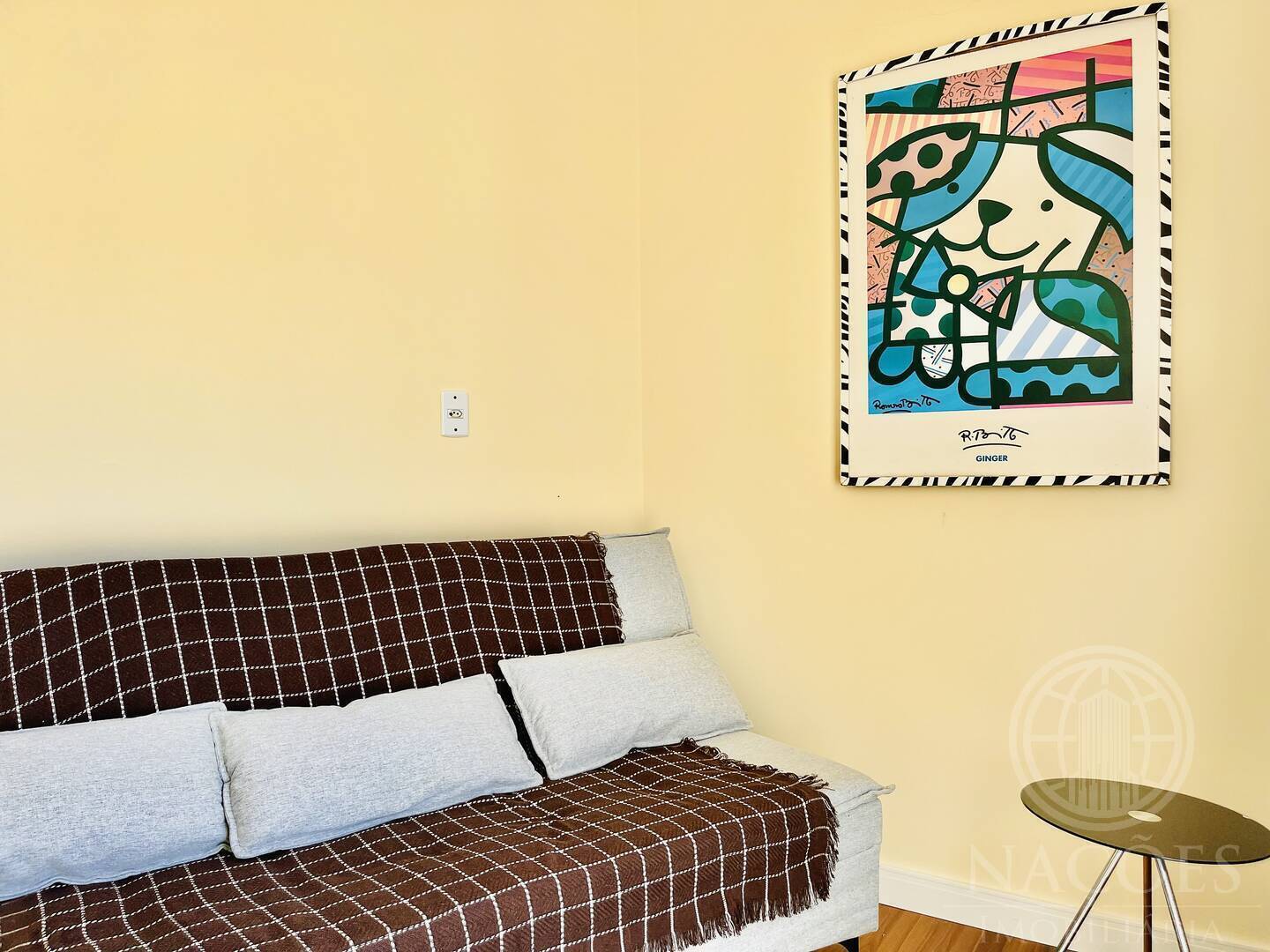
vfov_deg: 54.9
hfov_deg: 69.4
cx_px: 635
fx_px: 917
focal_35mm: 25
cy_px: 476
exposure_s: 1/222
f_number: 1.6
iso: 32
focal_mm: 5.1
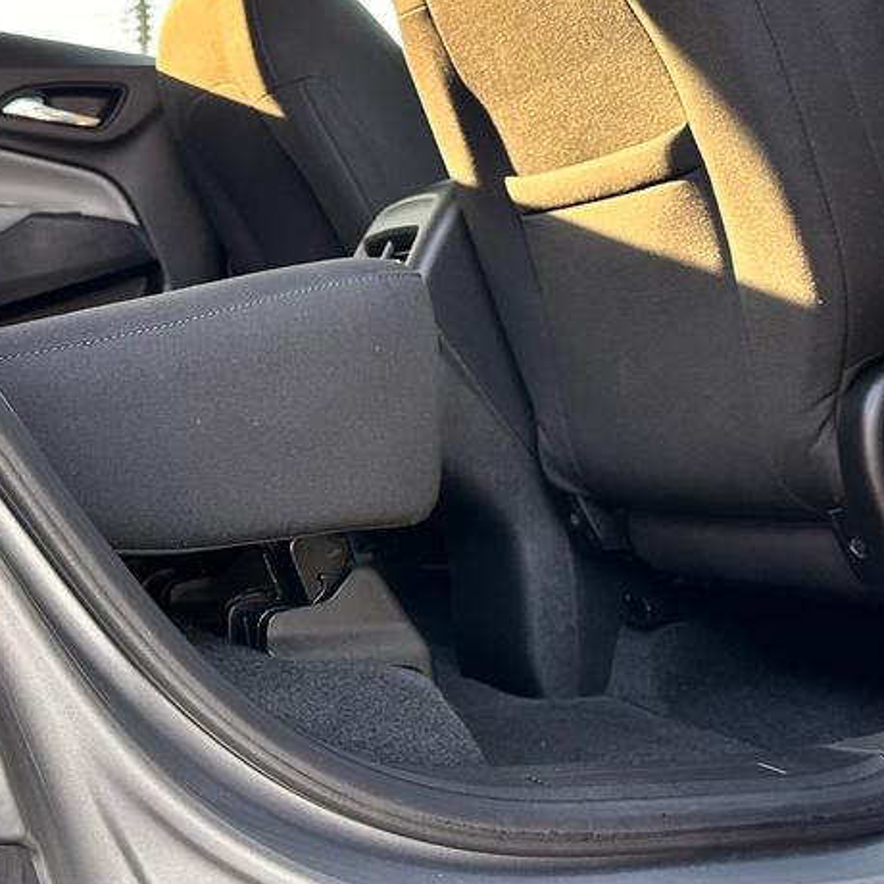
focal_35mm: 59
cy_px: 475
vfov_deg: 29.1
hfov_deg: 29.0
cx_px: 340
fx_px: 1705
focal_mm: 6.86
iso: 100
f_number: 1.78
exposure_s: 1/121
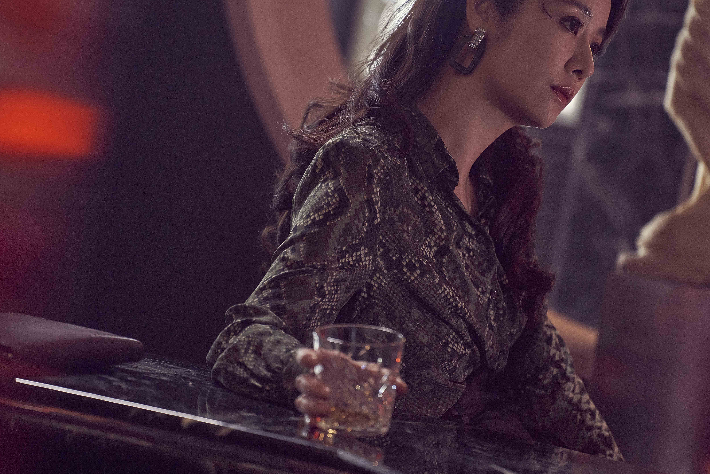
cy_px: 177
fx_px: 5265
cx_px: 355
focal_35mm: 267
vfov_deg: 5.1
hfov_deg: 7.7
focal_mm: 180
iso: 1600
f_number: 2.8
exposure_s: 1/50
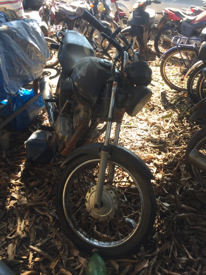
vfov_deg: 61.7
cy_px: 138
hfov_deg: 48.2
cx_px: 103
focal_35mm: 29
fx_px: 230
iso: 32
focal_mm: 4.15
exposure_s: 1/123
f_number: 2.2
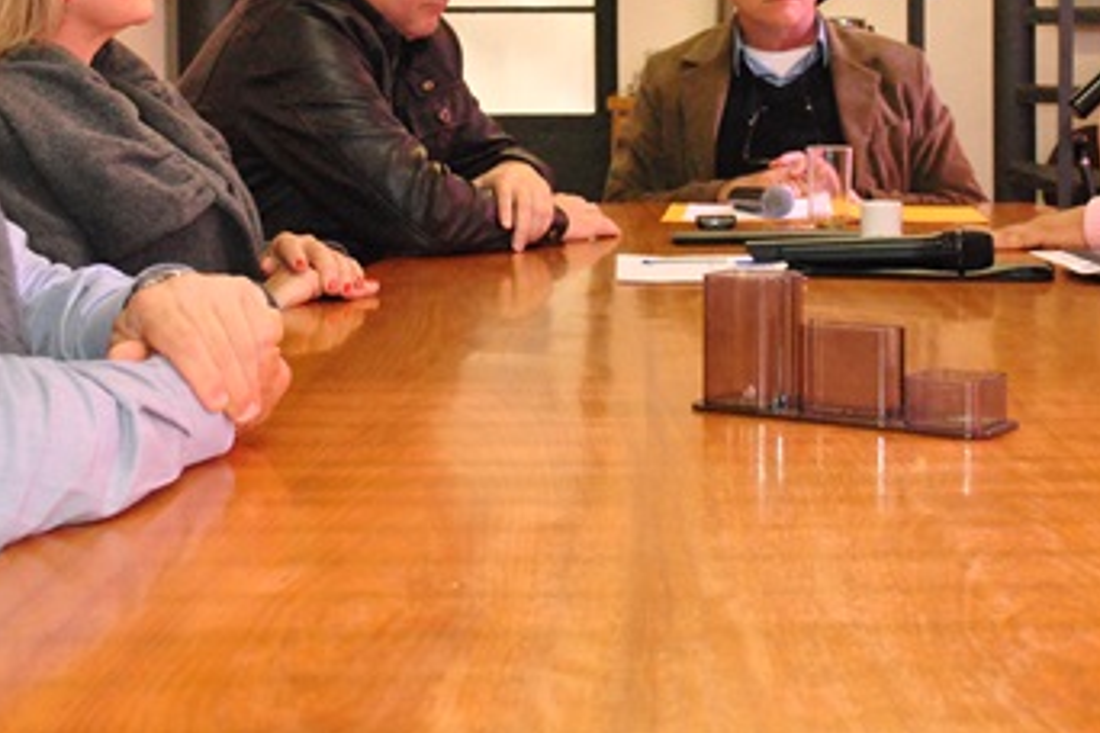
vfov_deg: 18.4
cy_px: 103
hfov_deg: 27.7
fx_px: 2230
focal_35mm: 73
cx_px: 556
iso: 1600
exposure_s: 1/100
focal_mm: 26
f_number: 5.6
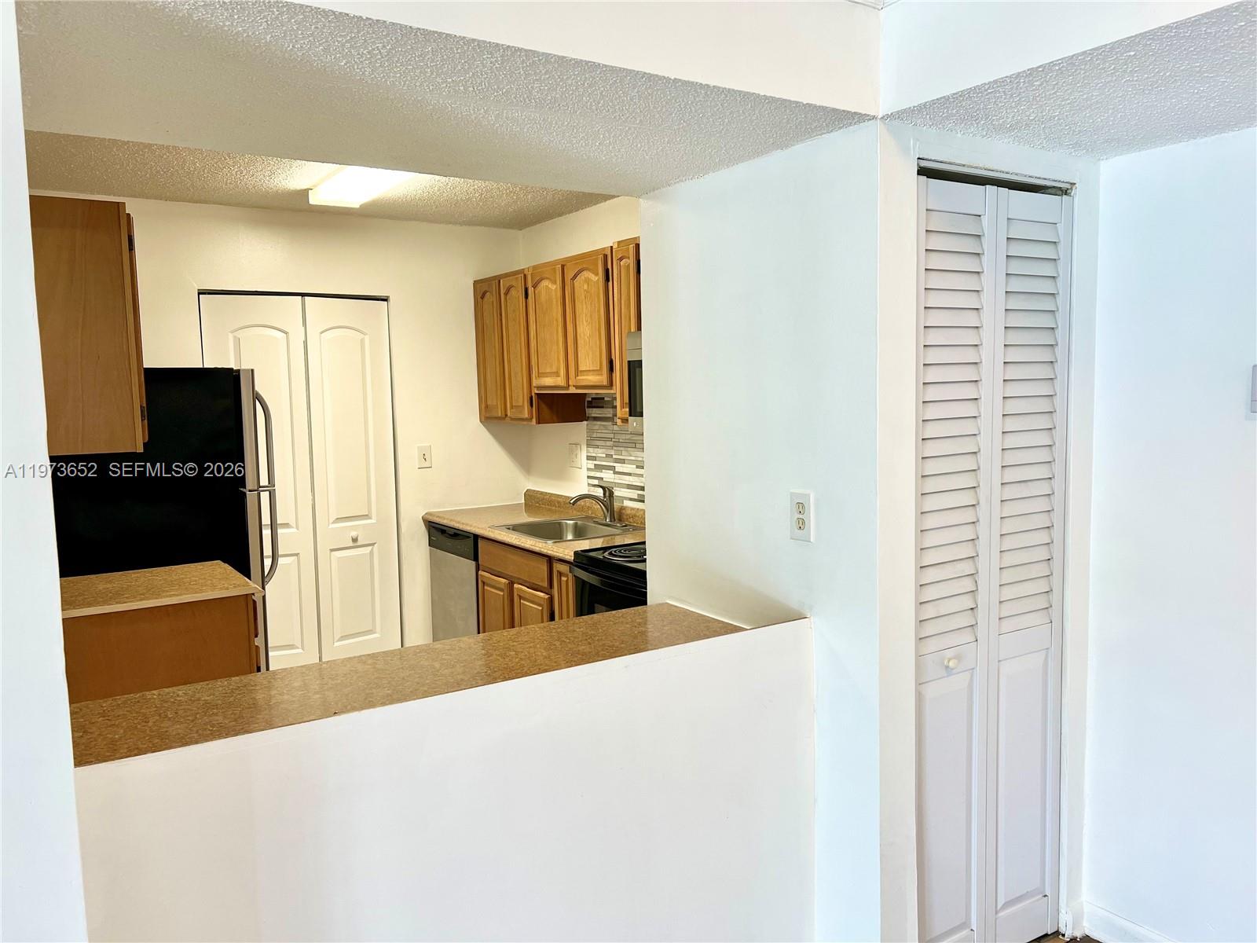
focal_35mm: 26
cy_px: 472
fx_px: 944
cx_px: 628
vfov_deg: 53.1
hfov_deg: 67.3
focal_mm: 5.7
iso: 80
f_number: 1.5
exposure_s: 1/120
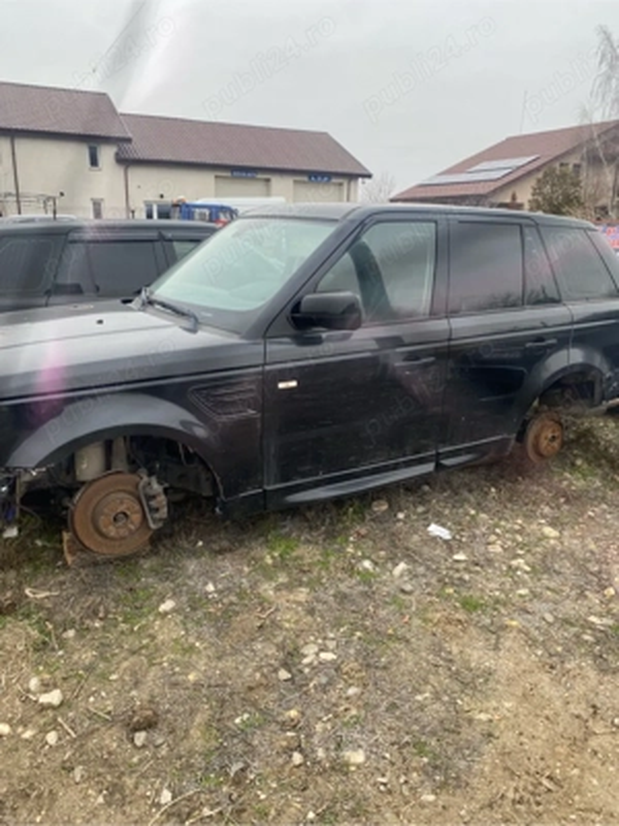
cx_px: 310
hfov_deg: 53.1
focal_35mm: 26
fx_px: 620
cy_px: 413
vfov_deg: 67.3
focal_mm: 4.25
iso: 32
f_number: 1.8
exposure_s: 1/146
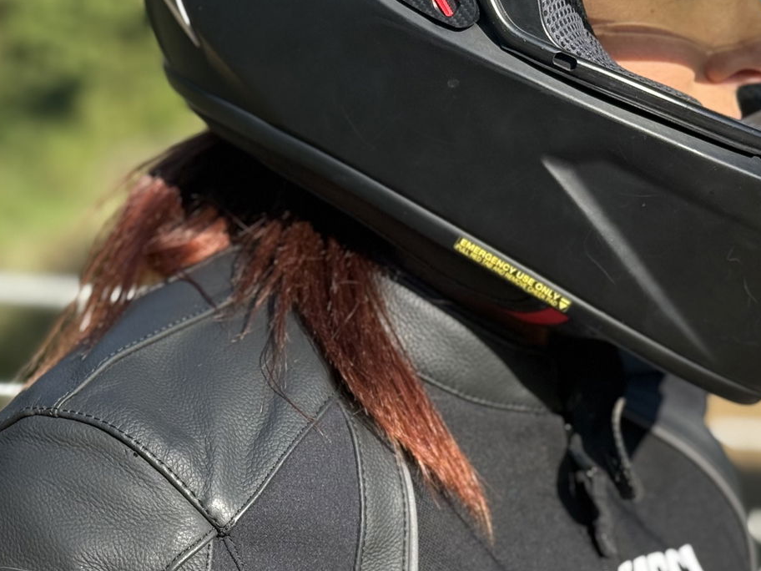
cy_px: 478
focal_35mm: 101
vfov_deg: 14.5
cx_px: 367
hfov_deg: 19.4
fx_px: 2220
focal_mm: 6.76
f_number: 1.78
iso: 80
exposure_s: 1/2342
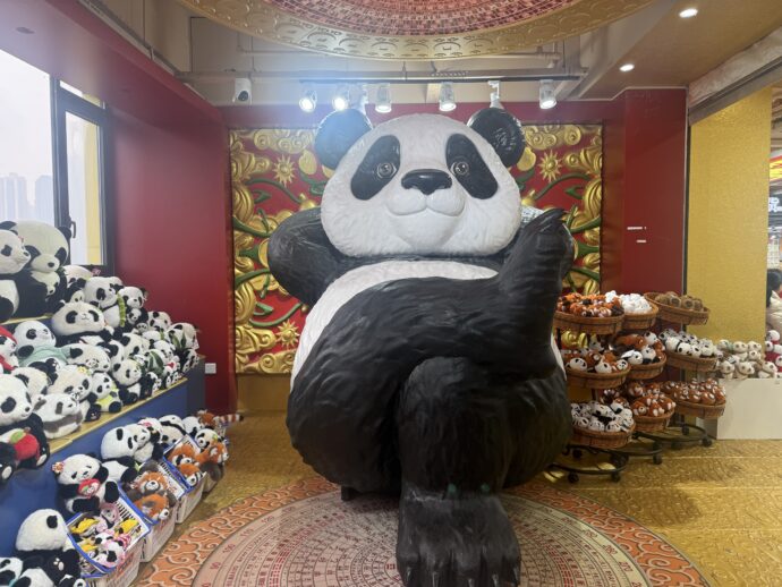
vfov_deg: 56.8
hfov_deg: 71.6
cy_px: 294
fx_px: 542
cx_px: 391
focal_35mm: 24
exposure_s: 1/167
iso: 80
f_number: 1.78
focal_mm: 6.76
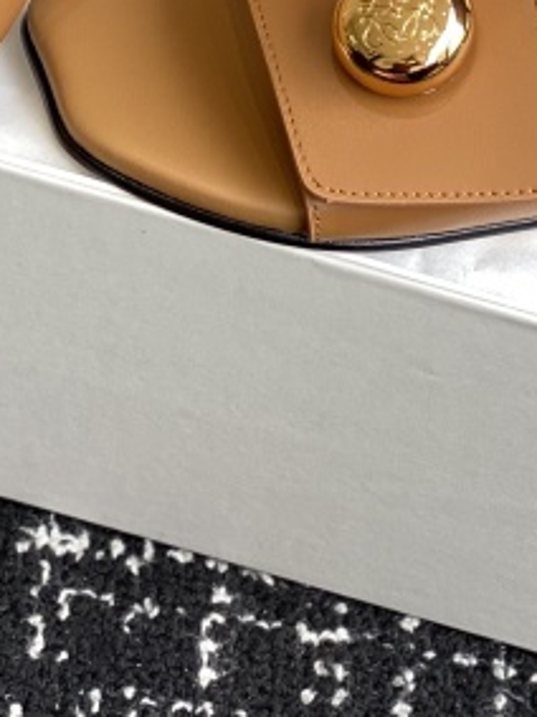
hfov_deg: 10.1
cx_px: 301
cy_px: -198
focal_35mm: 147
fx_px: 3043
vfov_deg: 13.0
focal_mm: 6
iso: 25
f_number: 2
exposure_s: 1/122
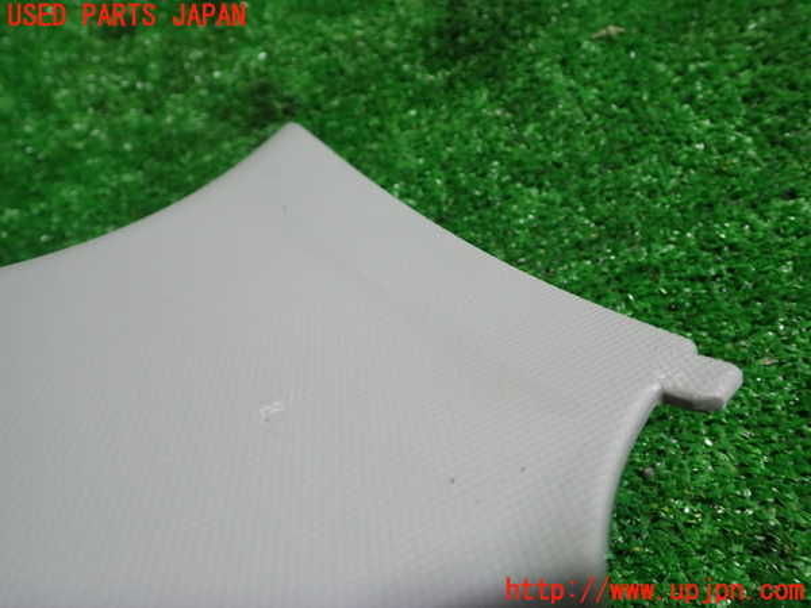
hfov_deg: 60.0
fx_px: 703
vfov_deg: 46.8
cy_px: 304
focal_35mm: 30
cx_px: 406
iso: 200
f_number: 2.3
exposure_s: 1/50
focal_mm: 5.4
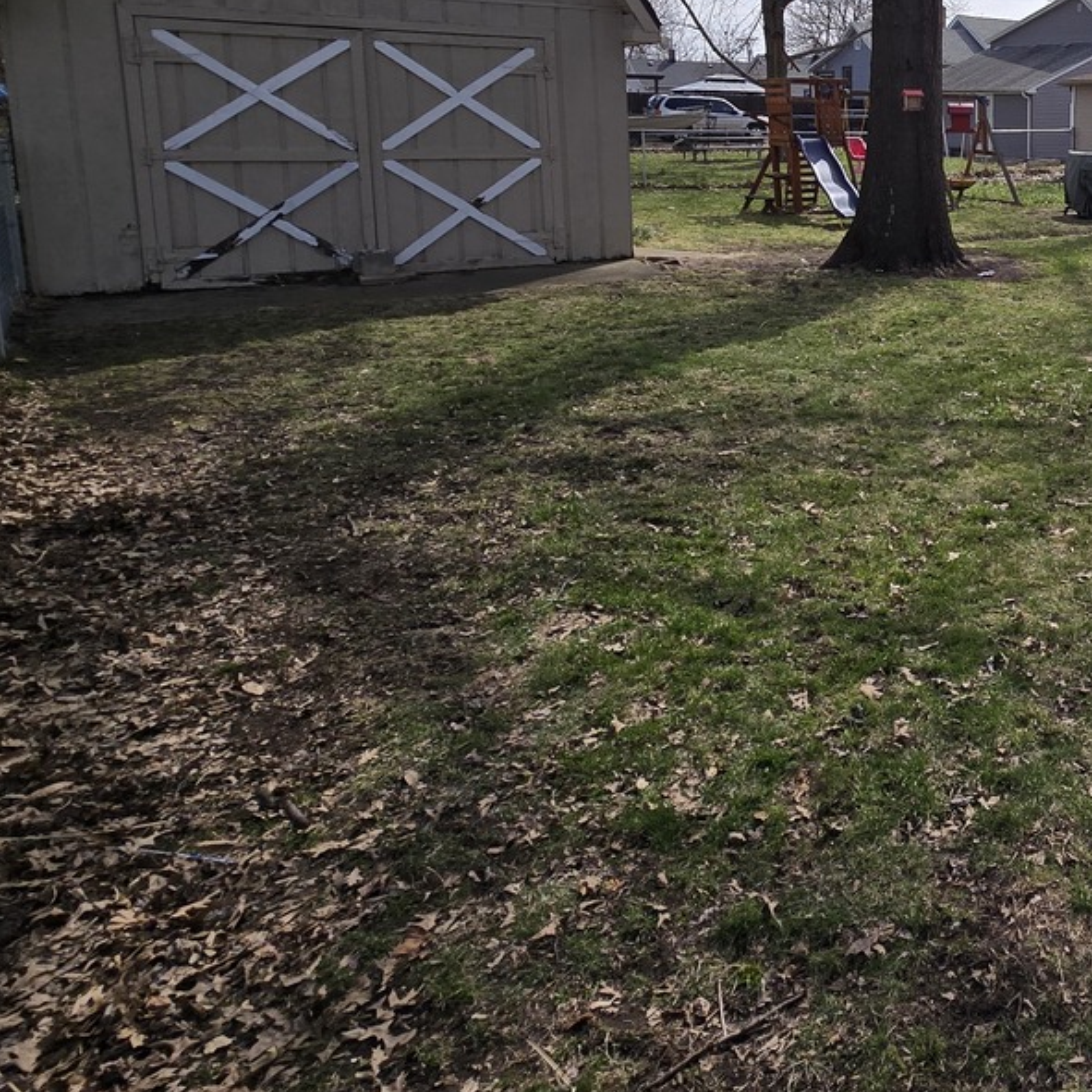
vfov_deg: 54.5
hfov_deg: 46.8
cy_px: 266
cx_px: 1116
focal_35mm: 28
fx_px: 999
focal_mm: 2.2
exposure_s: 1/3282
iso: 50
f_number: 2.2
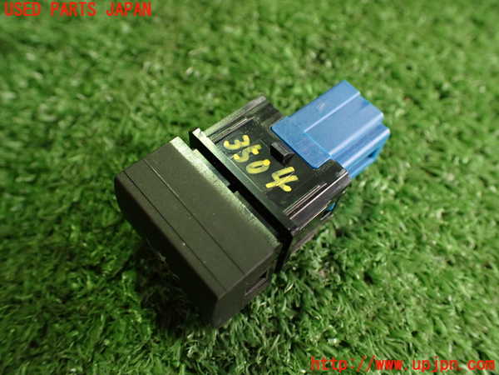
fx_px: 432
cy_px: 188
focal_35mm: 30
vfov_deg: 46.8
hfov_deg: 60.0
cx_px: 250
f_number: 2.3
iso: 800
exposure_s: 1/100
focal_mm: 5.4
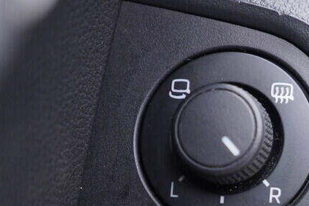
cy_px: 195
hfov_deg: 22.3
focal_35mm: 87
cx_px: 323
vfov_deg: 15.5
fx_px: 747
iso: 200
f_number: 2.8
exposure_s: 1/40
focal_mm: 24
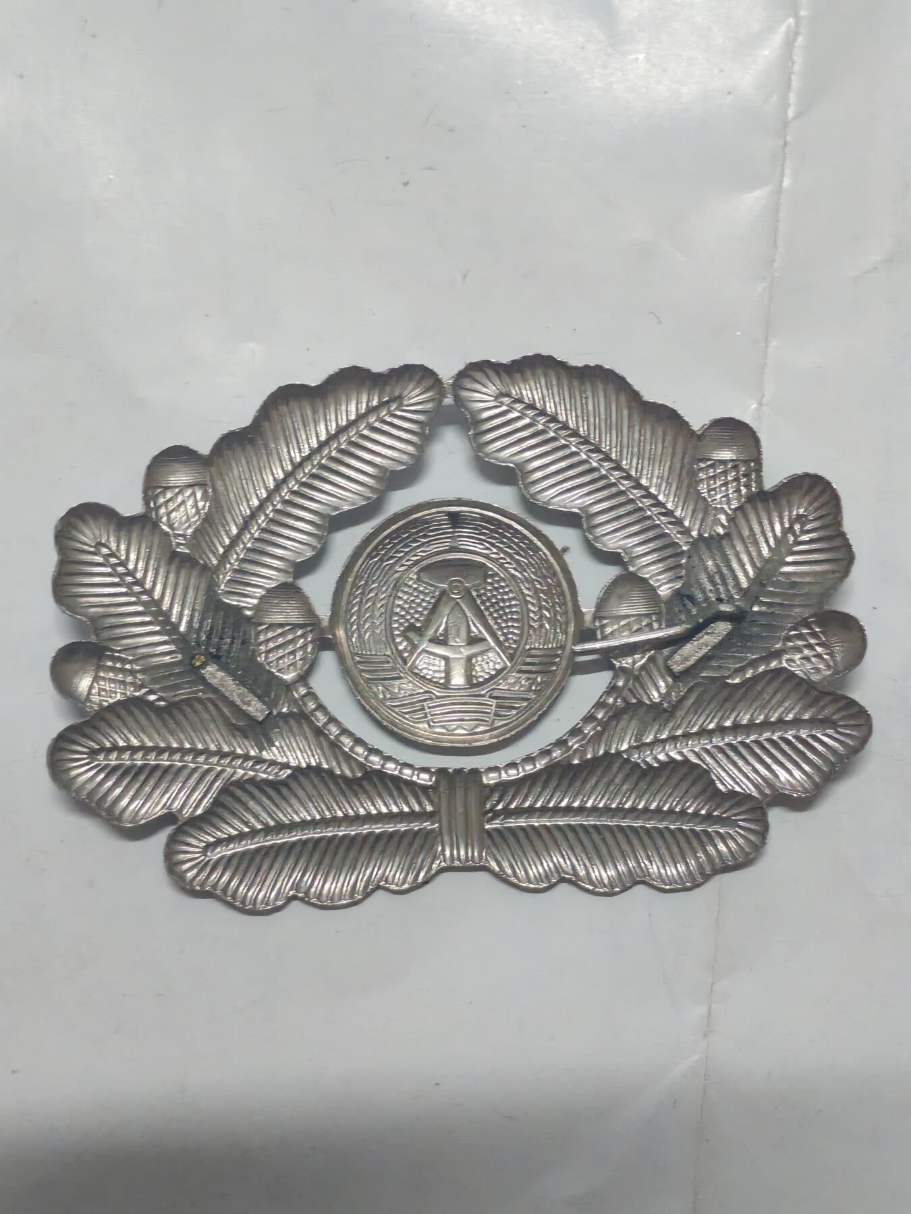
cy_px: 607
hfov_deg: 21.6
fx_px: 2386
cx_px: 456
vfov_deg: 28.6
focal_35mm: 68
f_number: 1.95
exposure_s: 1/33
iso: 800
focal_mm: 5.52
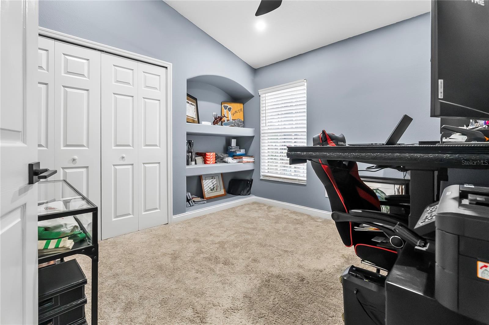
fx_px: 217
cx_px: 244
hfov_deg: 96.7
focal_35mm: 16
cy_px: 162
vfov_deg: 73.7
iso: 3200
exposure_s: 1/30
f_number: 9
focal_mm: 16
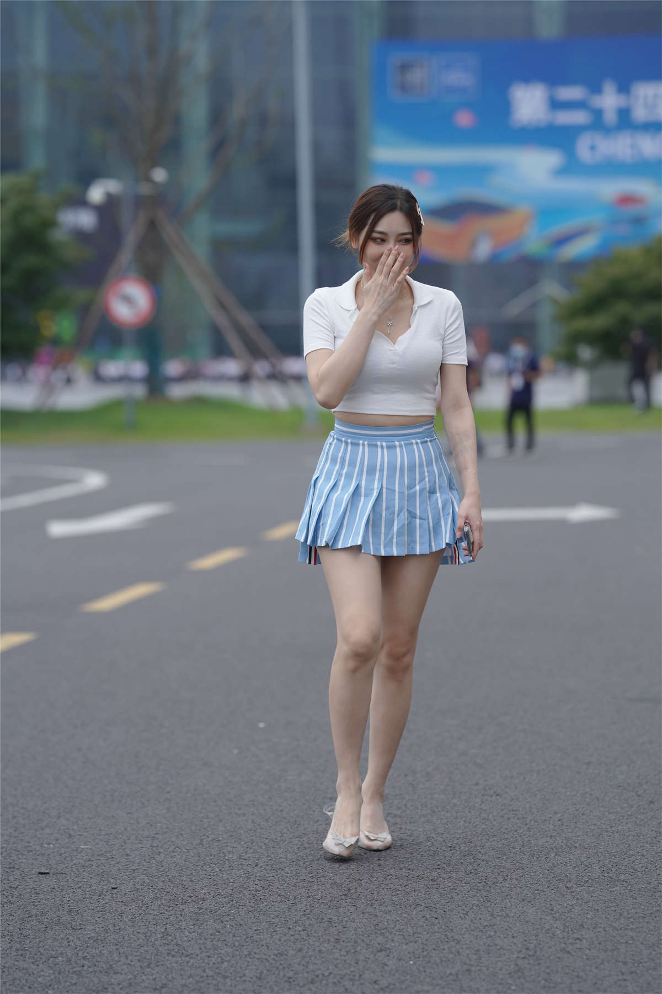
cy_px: 497
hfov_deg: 10.2
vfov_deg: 15.2
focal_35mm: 135
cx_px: 331
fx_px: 3723
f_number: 3.2
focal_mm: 135
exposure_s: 1/500
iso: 500
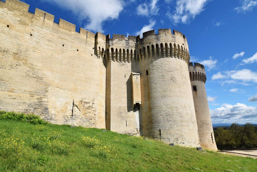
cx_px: 128
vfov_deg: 67.4
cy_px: 86
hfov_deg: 90.0
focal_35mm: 18
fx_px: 128
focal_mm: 12
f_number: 10
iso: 200
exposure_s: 1/400
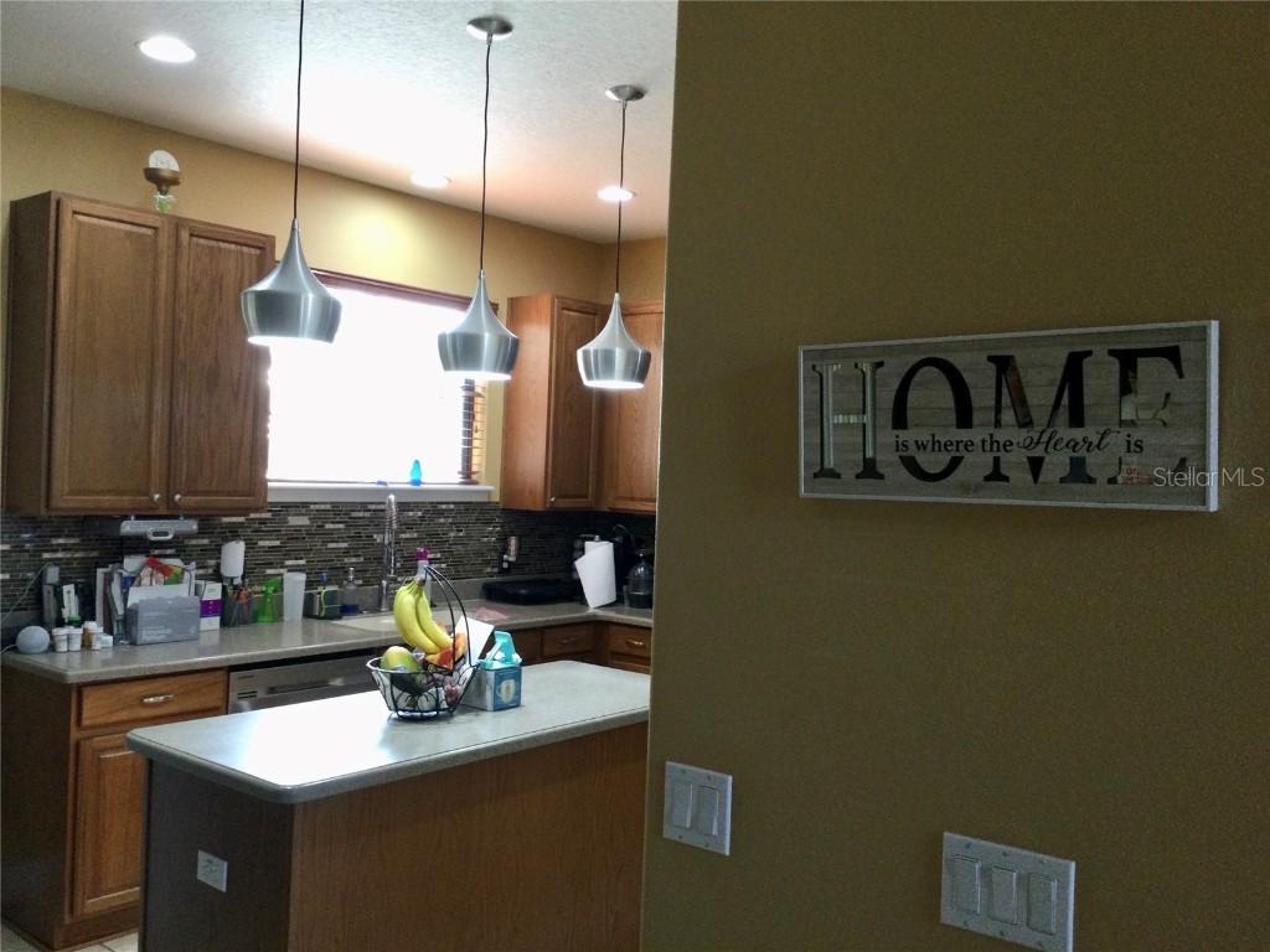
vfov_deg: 45.4
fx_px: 1137
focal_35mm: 31
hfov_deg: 58.4
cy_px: 476
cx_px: 635
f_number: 2.4
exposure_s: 1/30
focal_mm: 3.3
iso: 100
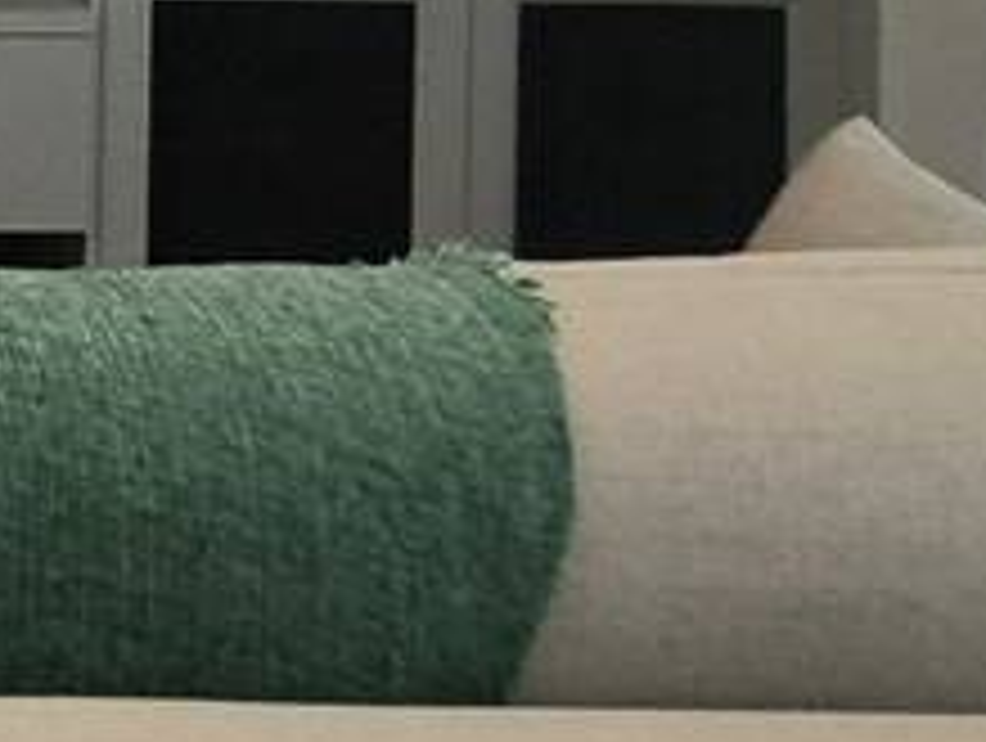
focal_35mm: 105
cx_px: -963
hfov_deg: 15.2
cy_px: -832
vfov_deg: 12.2
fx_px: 2996
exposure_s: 1/60
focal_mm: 1.65
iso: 125
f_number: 2.2
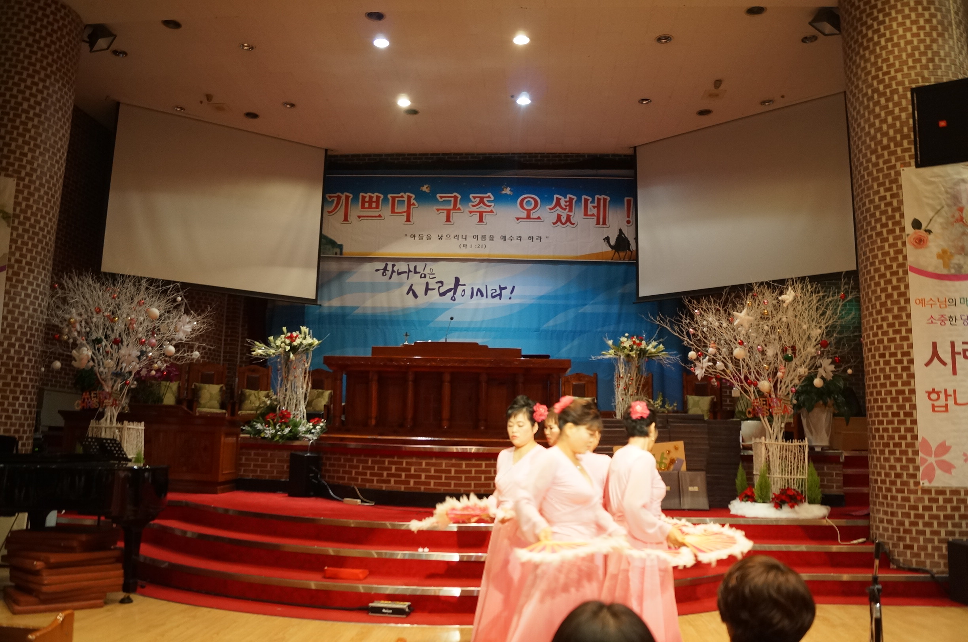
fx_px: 725
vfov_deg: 47.8
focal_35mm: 27
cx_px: 484
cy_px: 321
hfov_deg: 67.5
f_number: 4
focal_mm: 18
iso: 800
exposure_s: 1/60
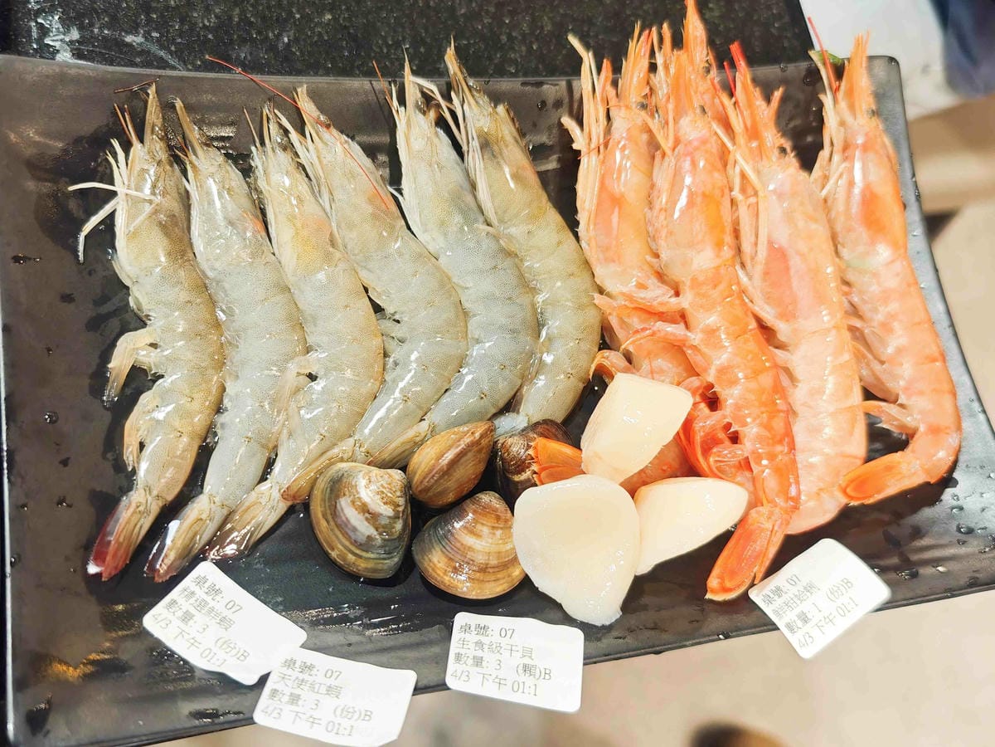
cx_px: 498
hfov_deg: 56.8
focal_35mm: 32
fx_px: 920
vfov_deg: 44.2
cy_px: 374
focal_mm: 8.72
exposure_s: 1/60
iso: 432
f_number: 1.63
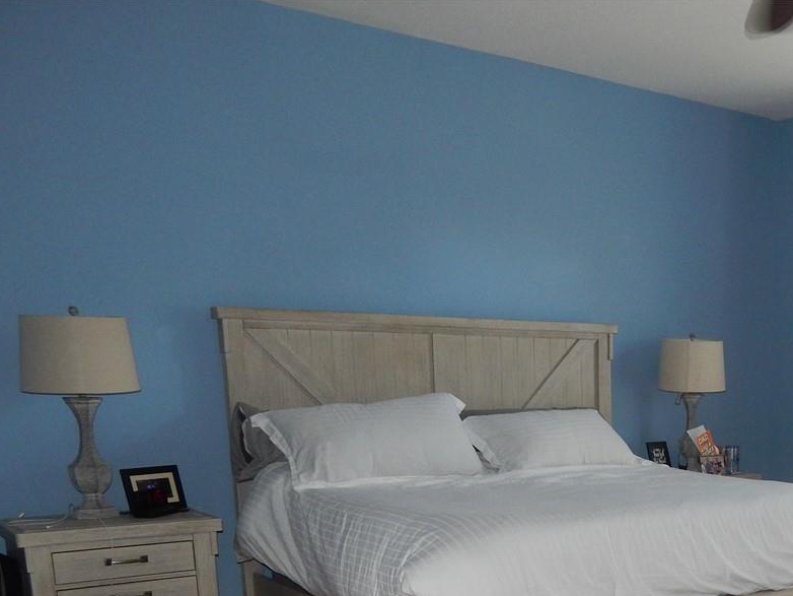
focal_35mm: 45
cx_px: 723
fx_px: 1031
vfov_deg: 29.8
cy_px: 607
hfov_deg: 38.9
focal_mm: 4
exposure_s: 1/30
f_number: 3
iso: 200
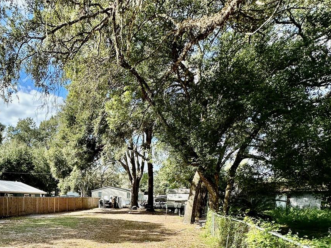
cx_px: 57
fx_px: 249
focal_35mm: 26
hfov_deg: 60.7
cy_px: 230
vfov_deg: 46.9
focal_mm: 2.22
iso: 40
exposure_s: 1/651
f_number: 2.2
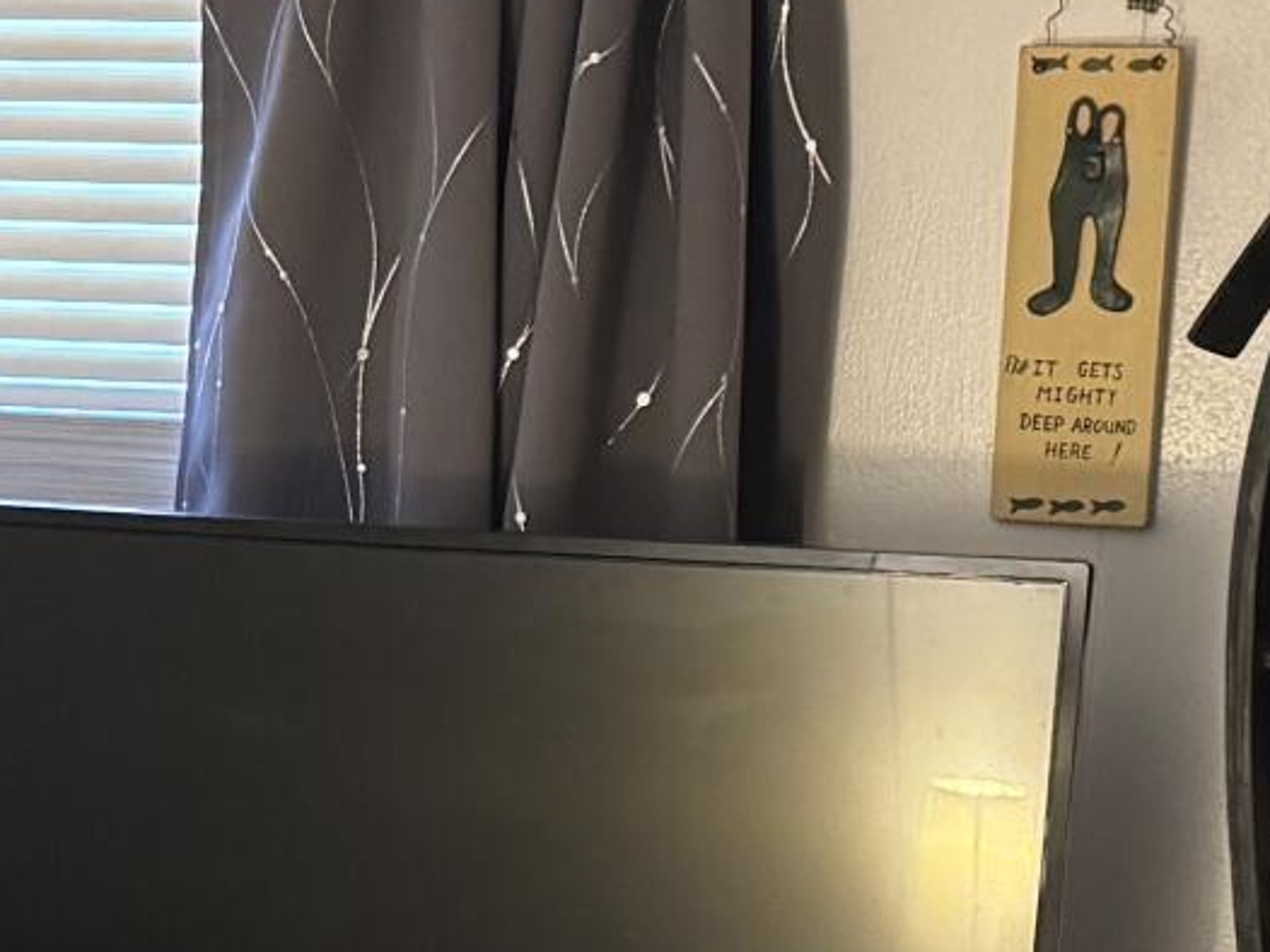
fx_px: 5024
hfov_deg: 14.2
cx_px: 80
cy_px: 1336
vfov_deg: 10.5
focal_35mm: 137
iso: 500
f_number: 1.78
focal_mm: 6.76
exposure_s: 1/60
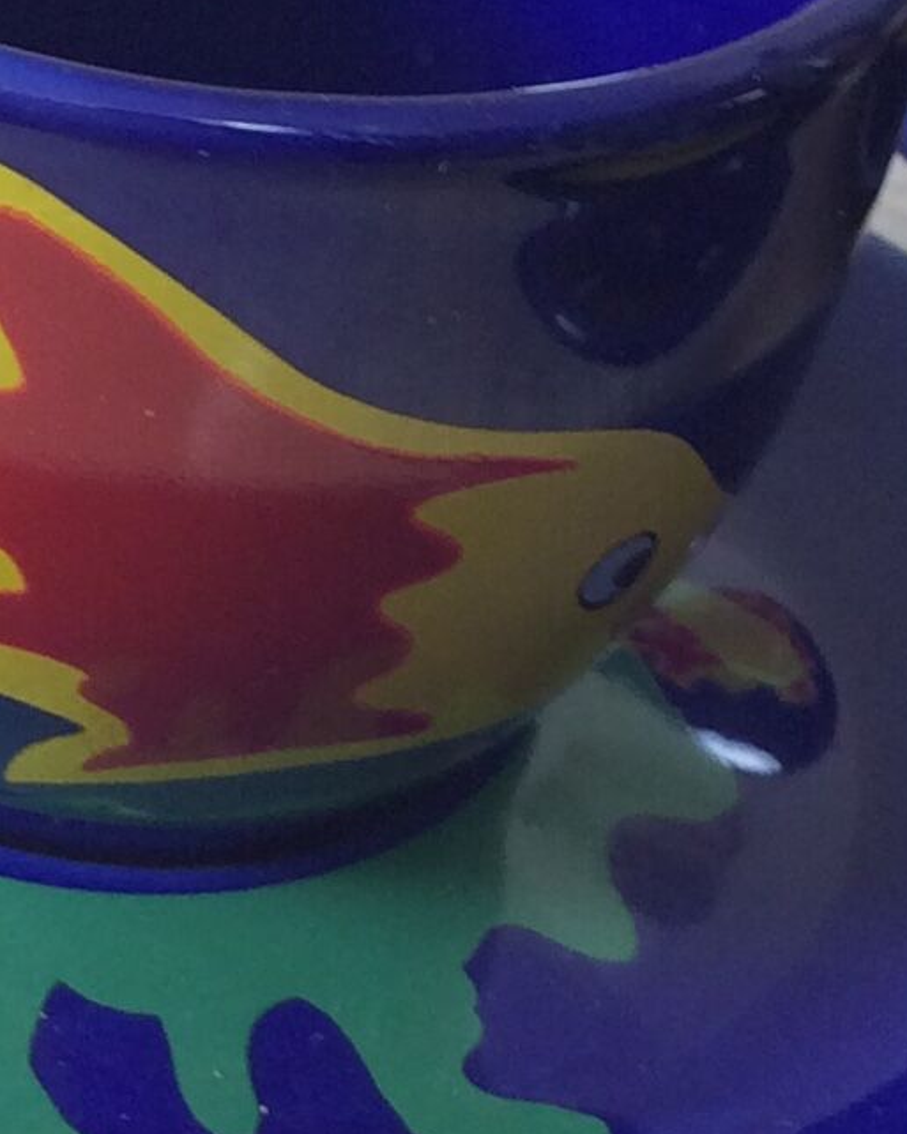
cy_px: 661
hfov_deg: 12.2
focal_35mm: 126
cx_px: 493
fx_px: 4231
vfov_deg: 15.3
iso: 32
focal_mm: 3.3
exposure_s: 1/25
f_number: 2.4
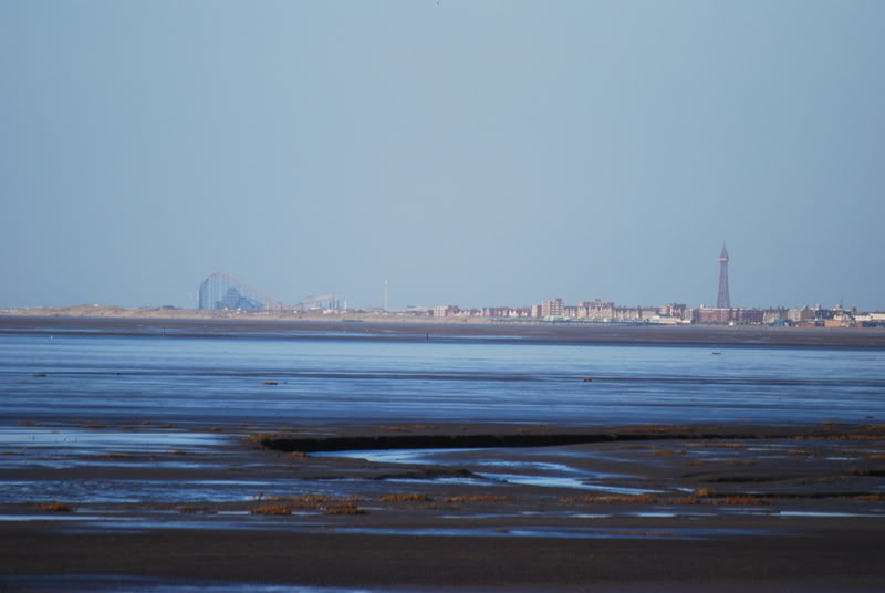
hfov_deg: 4.6
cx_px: 442
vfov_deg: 3.1
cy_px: 296
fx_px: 11079
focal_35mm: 450
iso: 400
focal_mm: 300
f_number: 5.6
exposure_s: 1/1250
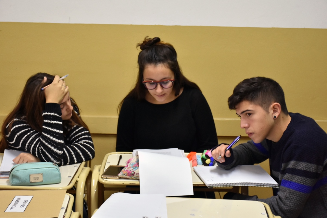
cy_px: 110
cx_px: 163
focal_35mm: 61
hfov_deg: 32.9
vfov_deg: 22.3
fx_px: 554
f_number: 4.5
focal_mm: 40
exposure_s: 1/60
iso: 1400
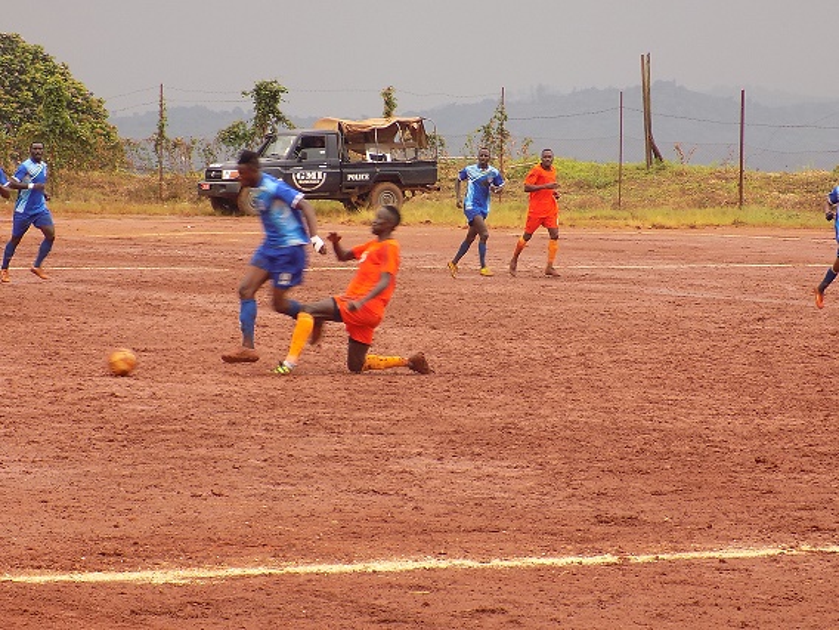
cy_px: 315
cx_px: 420
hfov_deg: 10.4
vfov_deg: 7.8
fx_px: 4605
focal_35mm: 190
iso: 80
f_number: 5.4
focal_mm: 33.7
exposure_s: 1/80
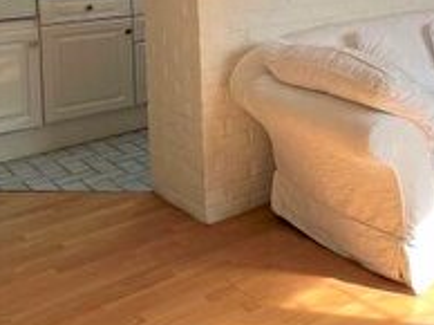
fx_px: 589
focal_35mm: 47
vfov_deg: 28.1
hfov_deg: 36.3
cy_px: -30
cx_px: 436
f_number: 1.8
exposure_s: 1/152
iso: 32
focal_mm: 1.57
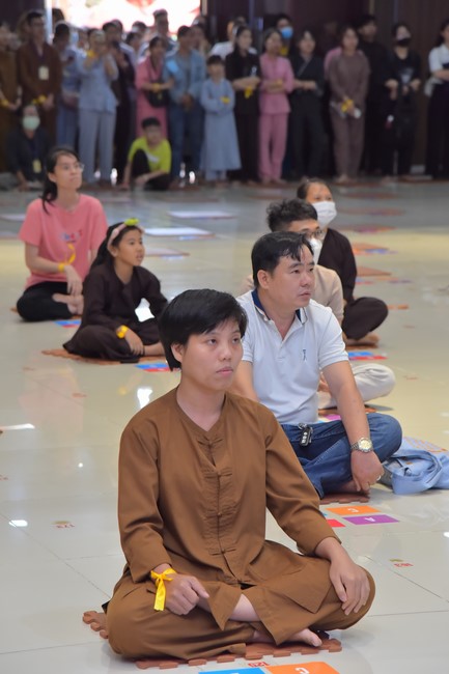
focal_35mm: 120
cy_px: 337
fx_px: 2246
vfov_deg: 17.1
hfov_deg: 11.4
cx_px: 224
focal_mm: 120
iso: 1600
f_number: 6.3
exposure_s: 1/200
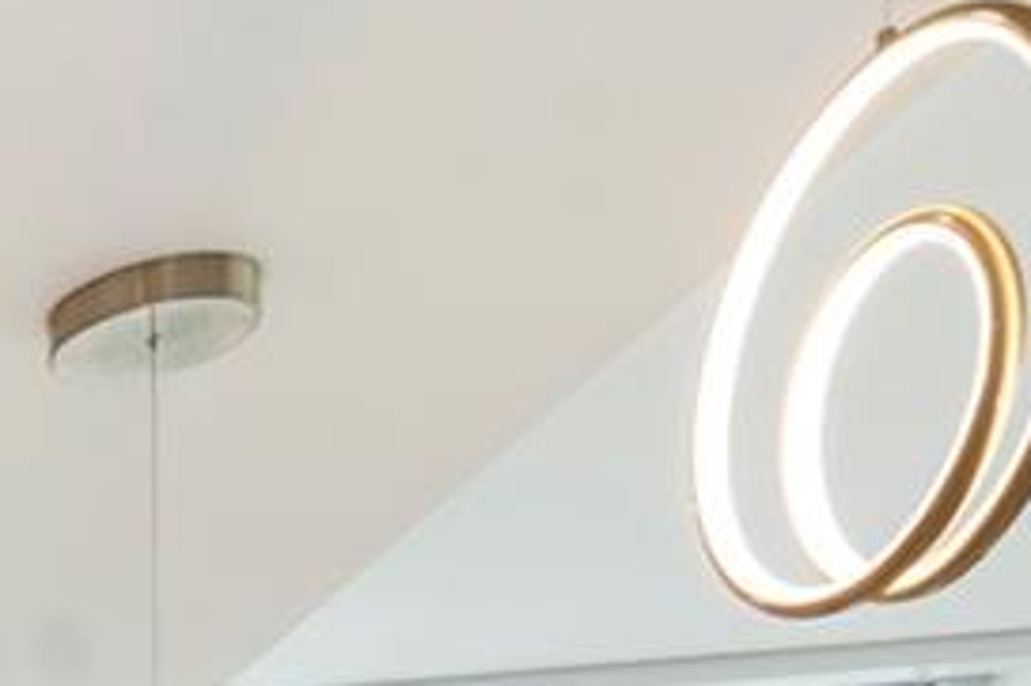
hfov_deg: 13.7
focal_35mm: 94
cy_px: 1626
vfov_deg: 11.9
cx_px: -1577
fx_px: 2690
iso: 320
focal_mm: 16
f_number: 8
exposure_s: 1/20
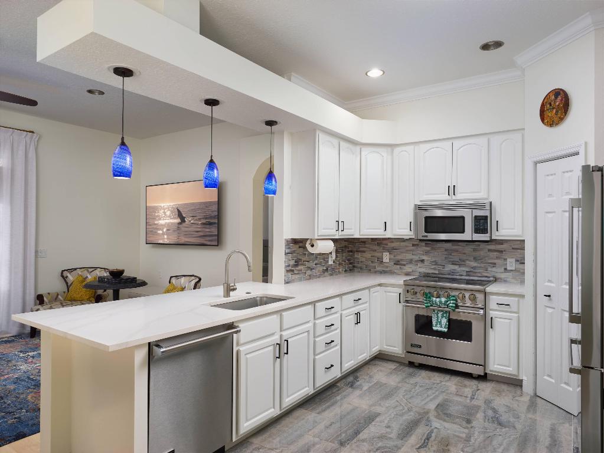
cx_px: 302
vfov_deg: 56.8
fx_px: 419
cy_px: 226
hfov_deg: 71.6
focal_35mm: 24
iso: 100
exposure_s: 1/250
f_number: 5.6
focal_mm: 12
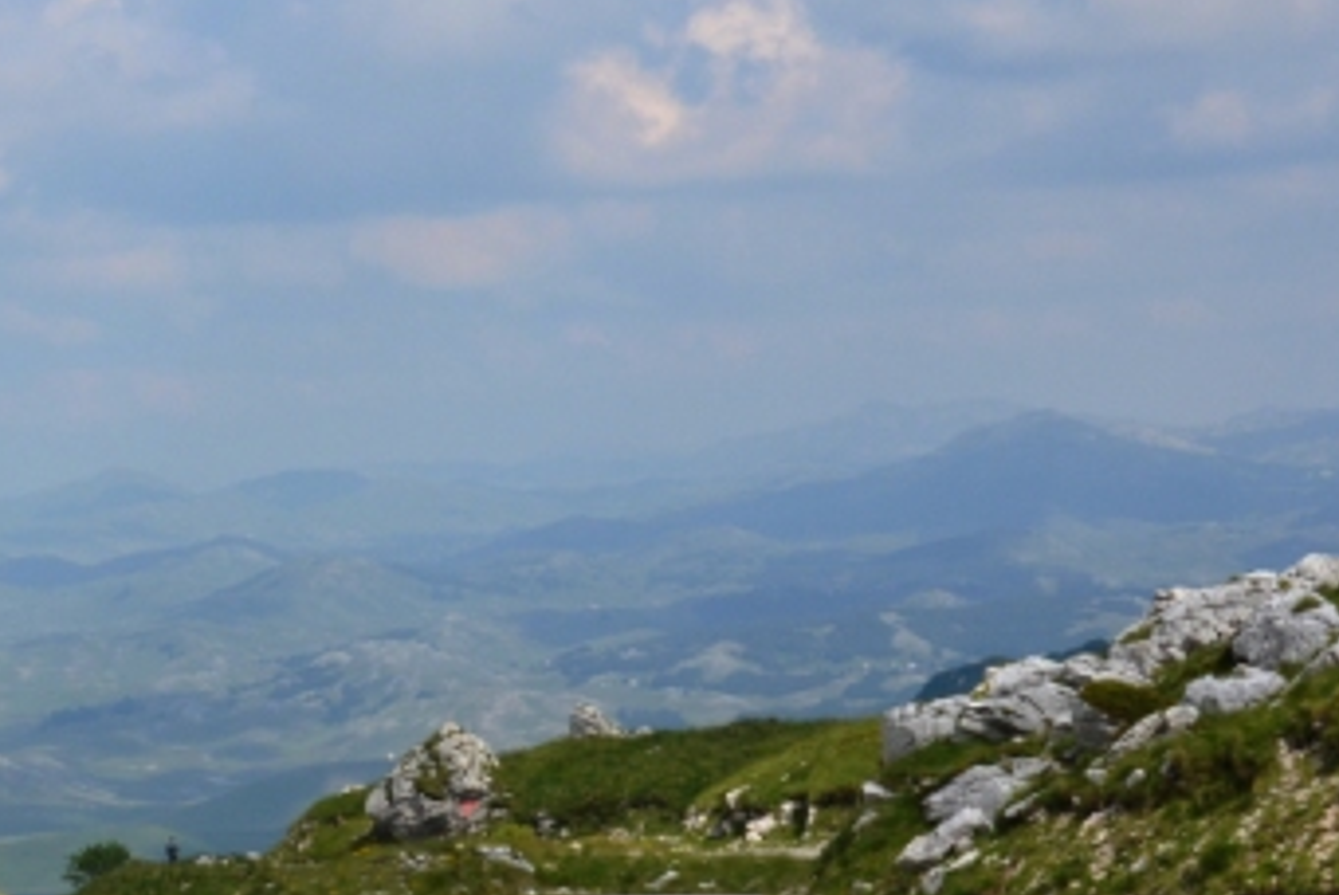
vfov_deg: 8.7
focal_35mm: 158
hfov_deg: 12.8
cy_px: 603
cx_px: -141
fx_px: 5863
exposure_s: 1/500
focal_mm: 35
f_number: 9
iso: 250
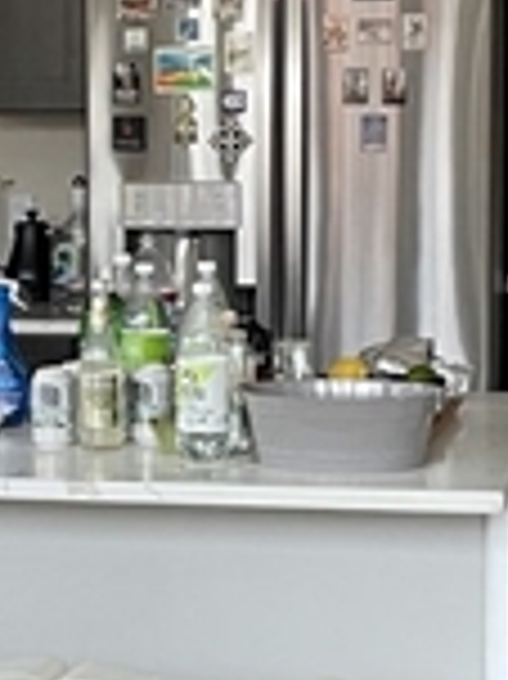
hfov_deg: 11.1
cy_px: 369
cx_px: -49
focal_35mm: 132
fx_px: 2587
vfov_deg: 15.0
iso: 160
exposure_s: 1/60
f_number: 1.6
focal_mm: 4.2
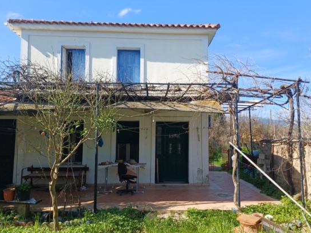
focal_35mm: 27
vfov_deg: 51.3
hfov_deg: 65.3
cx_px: 165
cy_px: 125
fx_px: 243
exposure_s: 1/650
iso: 50
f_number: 1.8
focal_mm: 4.65
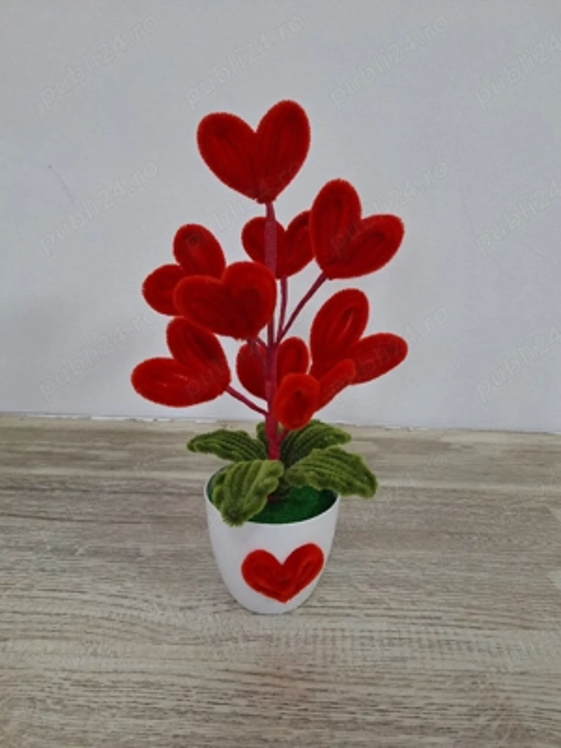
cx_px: 280
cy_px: 374
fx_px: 497
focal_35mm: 23
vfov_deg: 73.9
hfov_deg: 58.9
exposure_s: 1/50
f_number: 1.8
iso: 200
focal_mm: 5.54
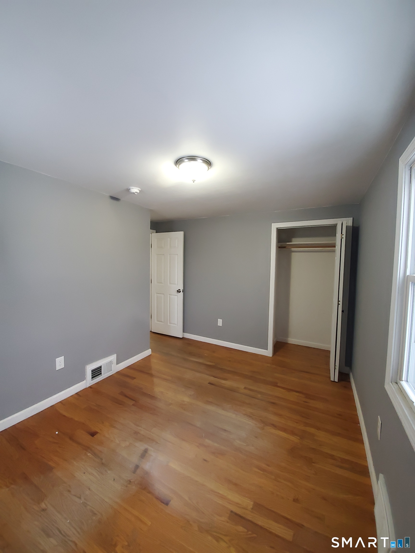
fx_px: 208
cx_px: 208
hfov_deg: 89.9
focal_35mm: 13
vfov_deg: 106.2
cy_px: 276
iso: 200
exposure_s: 1/15
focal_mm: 1.8
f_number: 2.2
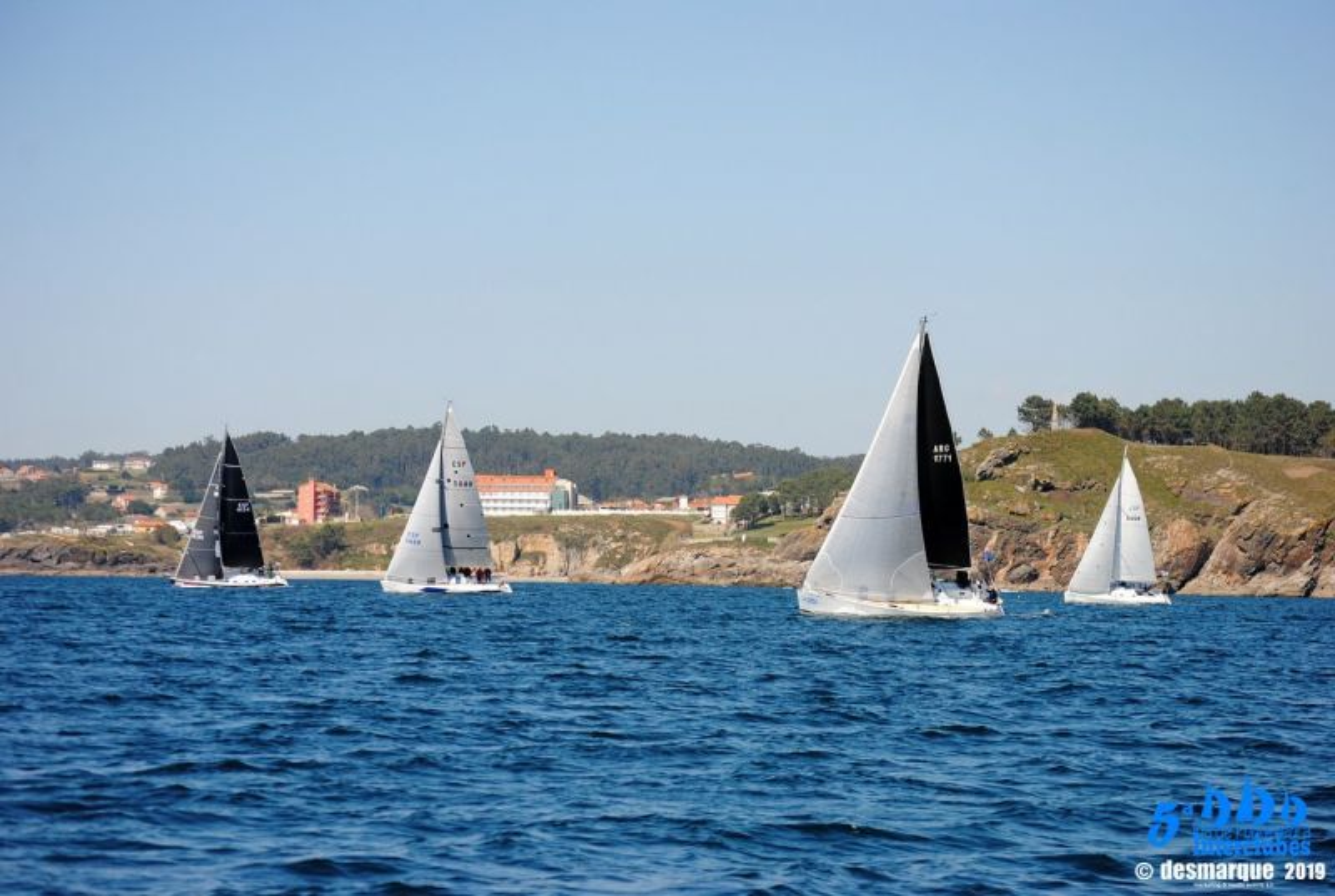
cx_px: 668
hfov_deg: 18.9
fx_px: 4013
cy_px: 448
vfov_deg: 12.7
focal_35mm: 108
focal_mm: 72
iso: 100
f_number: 5.6
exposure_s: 1/500
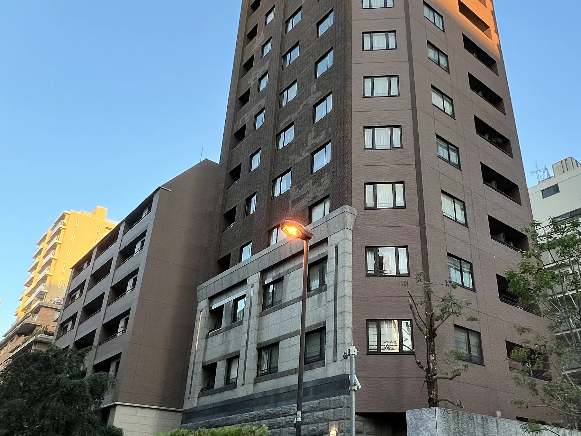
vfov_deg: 48.2
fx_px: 487
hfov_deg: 61.2
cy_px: 224
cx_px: 341
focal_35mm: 29
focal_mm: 1.57
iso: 32
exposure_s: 1/100
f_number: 1.8
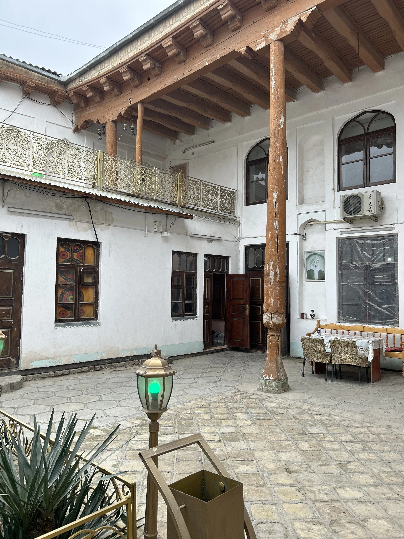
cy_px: 270
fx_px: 405
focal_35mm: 26
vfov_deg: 67.3
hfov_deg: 53.1
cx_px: 202
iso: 50
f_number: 1.5
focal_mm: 5.7
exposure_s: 1/658
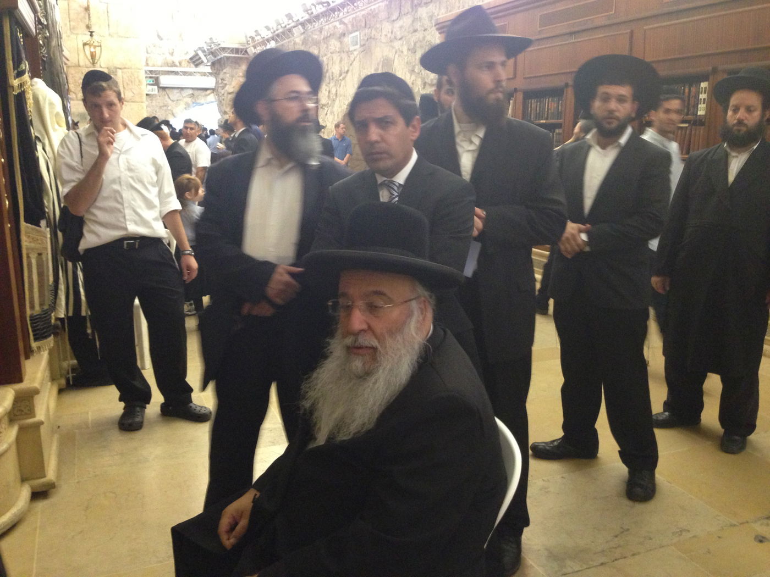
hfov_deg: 55.4
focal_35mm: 33
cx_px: 385
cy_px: 288
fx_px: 734
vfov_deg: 42.9
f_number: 2.4
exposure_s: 1/20
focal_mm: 4.13
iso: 400
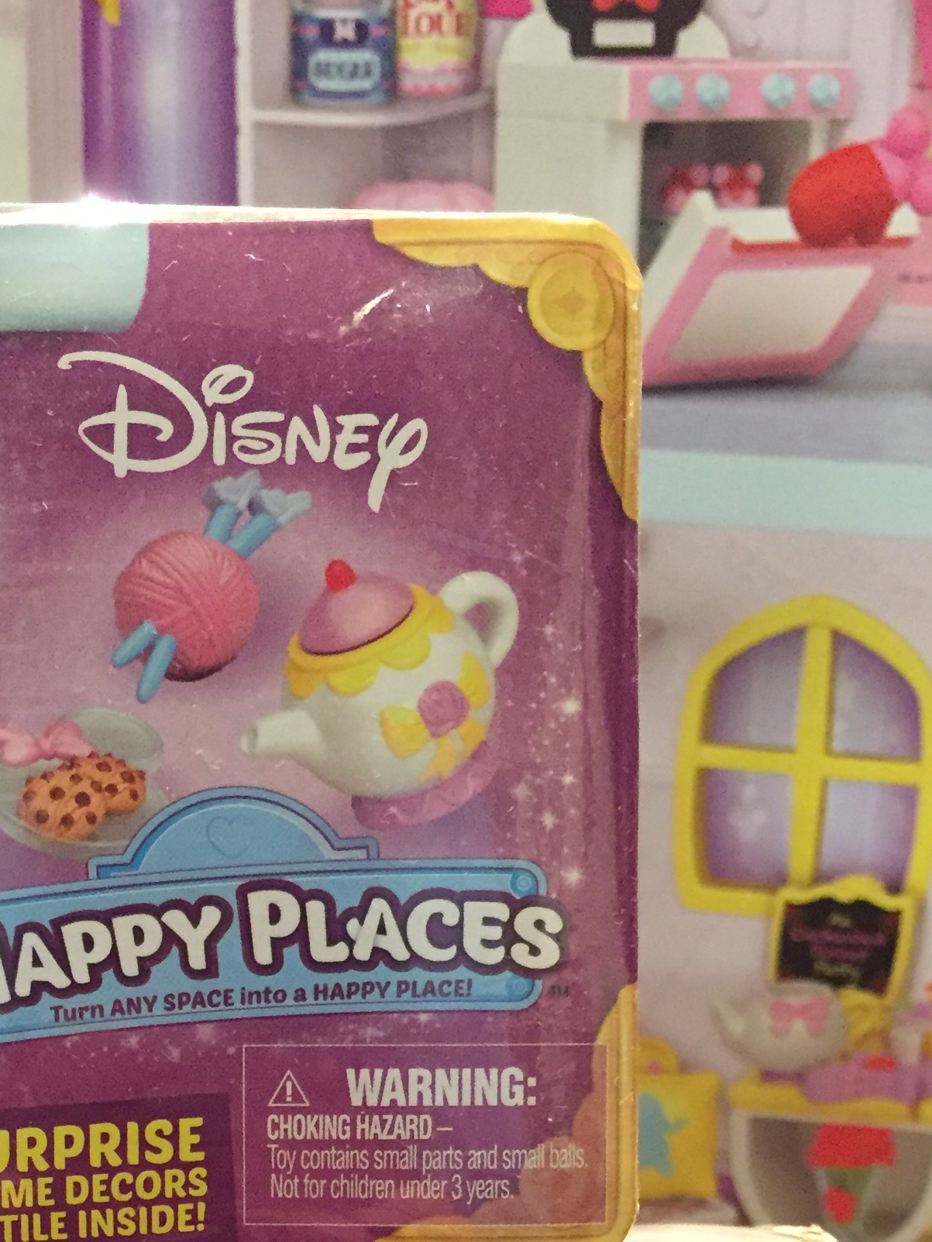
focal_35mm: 59
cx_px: 215
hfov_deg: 24.5
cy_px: 1229
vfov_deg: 30.5
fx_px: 2118
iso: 320
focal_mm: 4.15
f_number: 2.2
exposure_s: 1/15
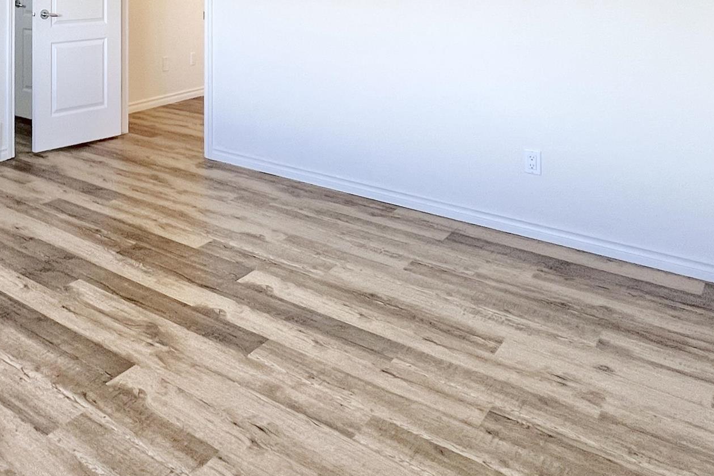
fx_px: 654
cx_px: 86
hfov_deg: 51.3
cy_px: -45
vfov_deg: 34.6
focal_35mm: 33
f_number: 1.8
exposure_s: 1/120
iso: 125
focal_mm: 1.57
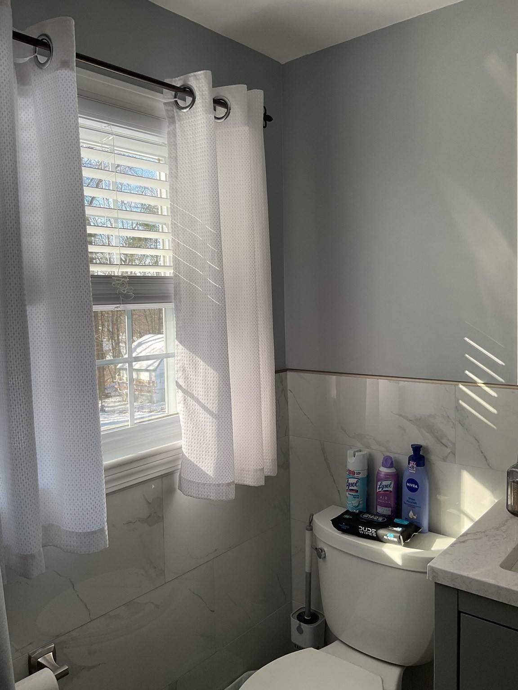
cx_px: 259
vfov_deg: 61.7
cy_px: 345
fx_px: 579
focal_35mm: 29
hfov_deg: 48.2
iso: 16
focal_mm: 3
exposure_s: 1/120
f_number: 1.8
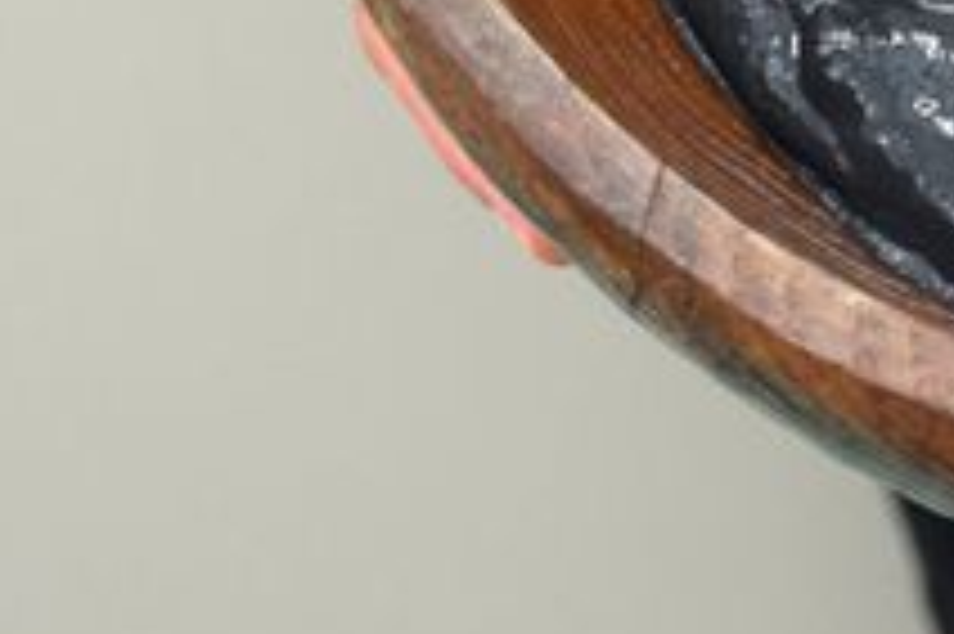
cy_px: -605
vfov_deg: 6.9
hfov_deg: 10.5
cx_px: 1220
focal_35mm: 191
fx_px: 5067
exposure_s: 1/60
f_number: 4
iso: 1000
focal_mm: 27
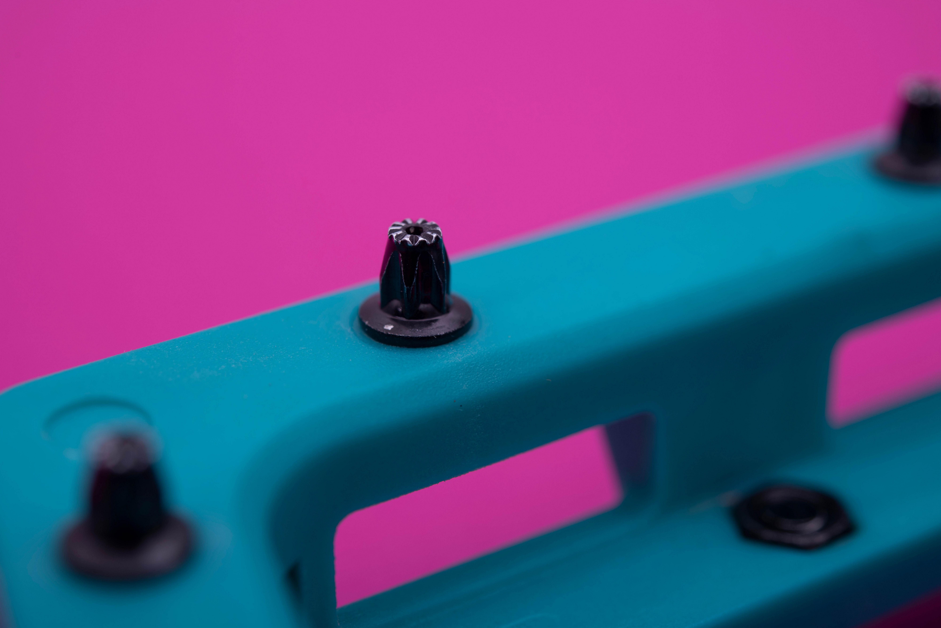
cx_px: 470
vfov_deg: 22.6
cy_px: 314
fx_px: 1568
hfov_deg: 33.4
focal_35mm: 60
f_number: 11
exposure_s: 1/125
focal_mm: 60
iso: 80
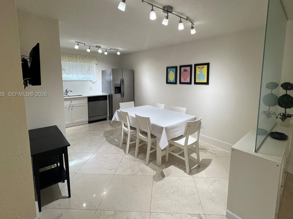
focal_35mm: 16
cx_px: 157
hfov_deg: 94.3
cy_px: 95
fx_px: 135
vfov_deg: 77.7
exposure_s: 1/120
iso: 160
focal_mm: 1.57
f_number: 1.8
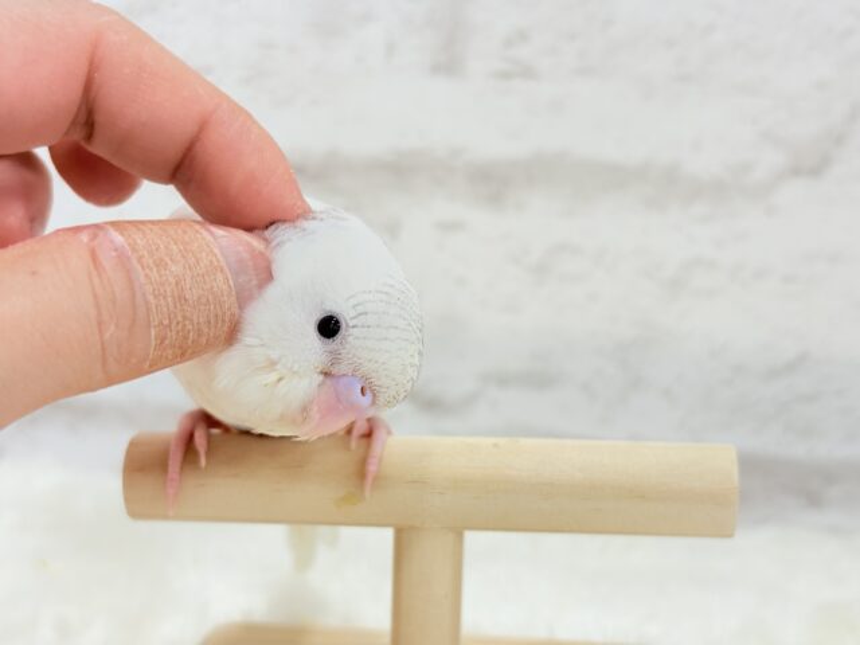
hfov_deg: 36.8
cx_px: 430
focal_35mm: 52
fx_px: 1292
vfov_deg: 28.0
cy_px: 322
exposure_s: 1/50
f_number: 1.6
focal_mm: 5.96
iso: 40
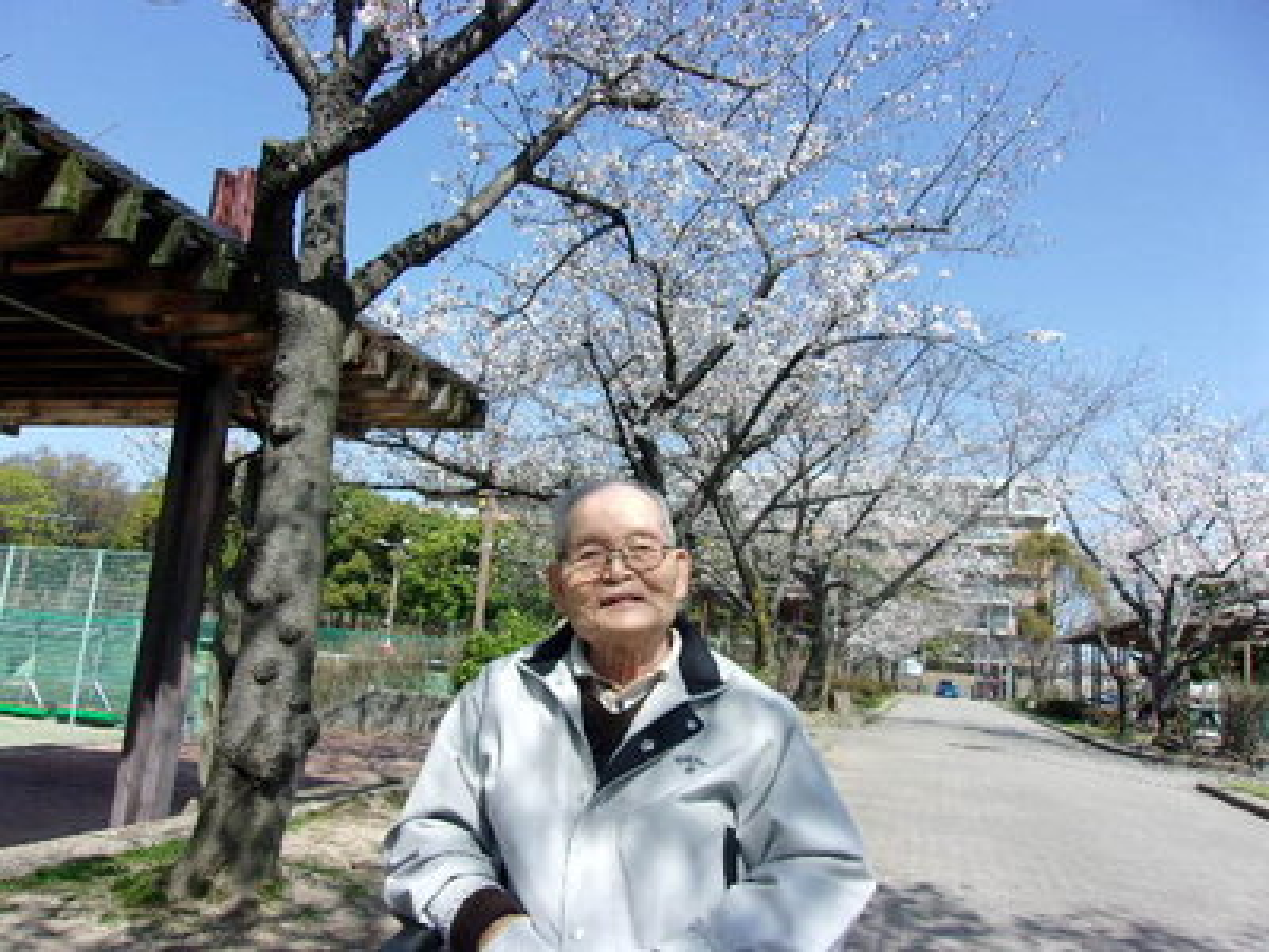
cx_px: 634
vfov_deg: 51.4
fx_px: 990
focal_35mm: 27
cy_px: 476
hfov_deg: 65.3
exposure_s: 1/70
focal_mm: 4.9
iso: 80
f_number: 10.4
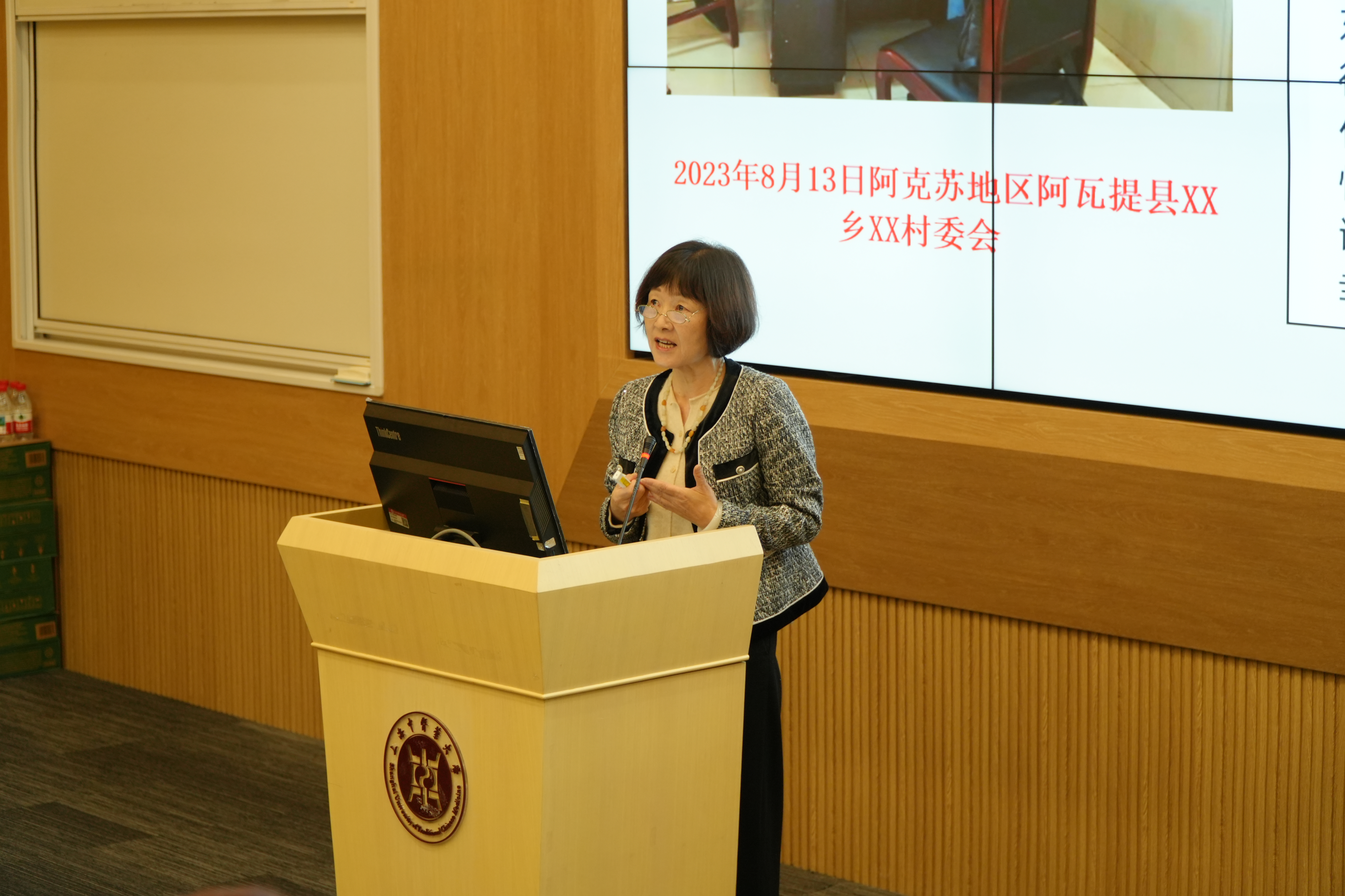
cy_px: 448
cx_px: 672
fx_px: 3026
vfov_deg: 16.9
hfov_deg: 25.1
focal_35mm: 81
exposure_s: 1/40
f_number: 4
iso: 640
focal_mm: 54
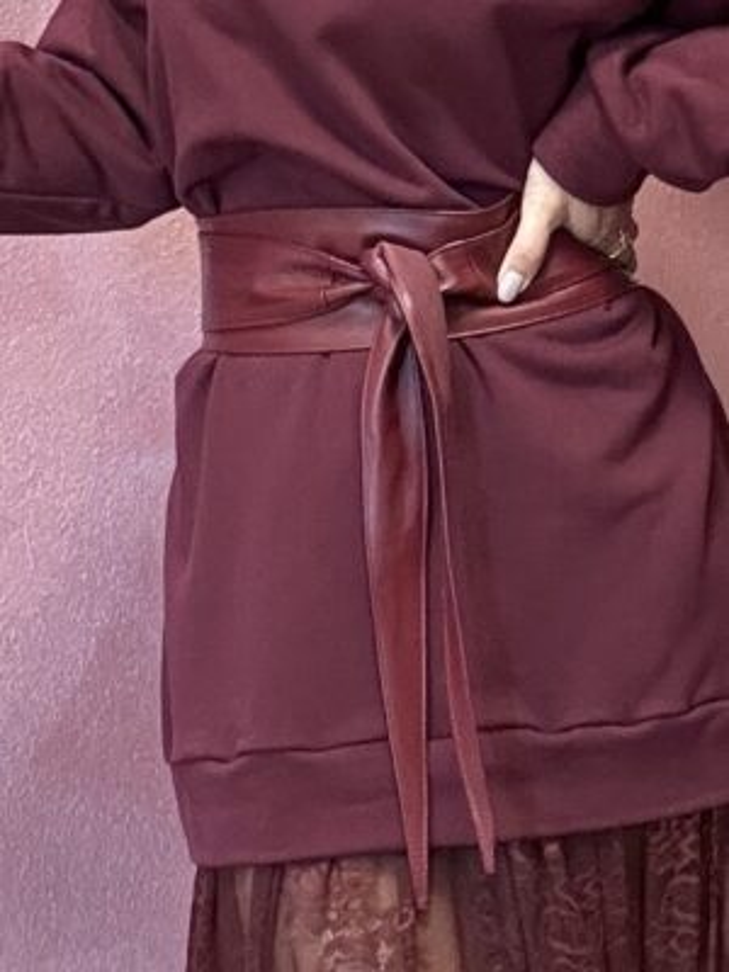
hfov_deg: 46.8
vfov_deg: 60.0
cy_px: 486
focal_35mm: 30
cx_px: 364
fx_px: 842
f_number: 1.9
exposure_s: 1/50
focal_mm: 2.69
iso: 250
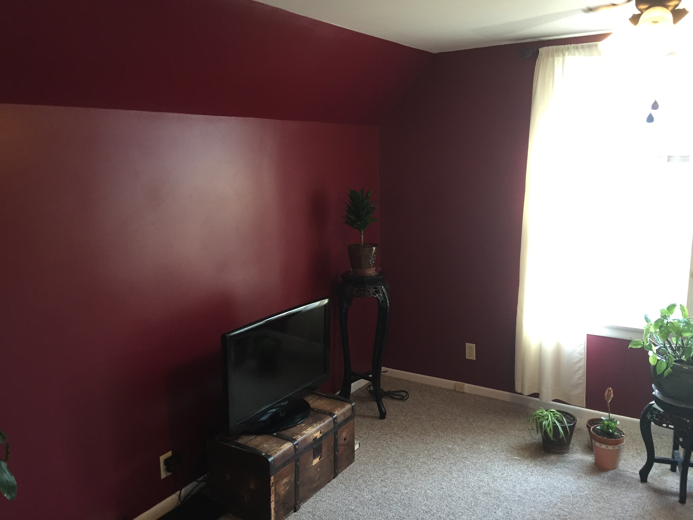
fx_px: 581
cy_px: 260
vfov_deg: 48.2
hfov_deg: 61.7
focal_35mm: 29
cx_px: 346
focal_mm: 4.15
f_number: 2.2
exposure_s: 1/30
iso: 125
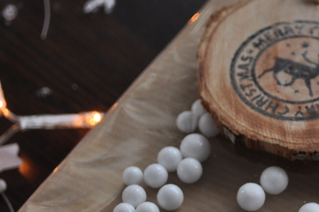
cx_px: 304
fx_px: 1242
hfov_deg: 14.4
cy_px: 128
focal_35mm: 140
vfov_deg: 9.8
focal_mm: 35
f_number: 5
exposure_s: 1/60
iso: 400
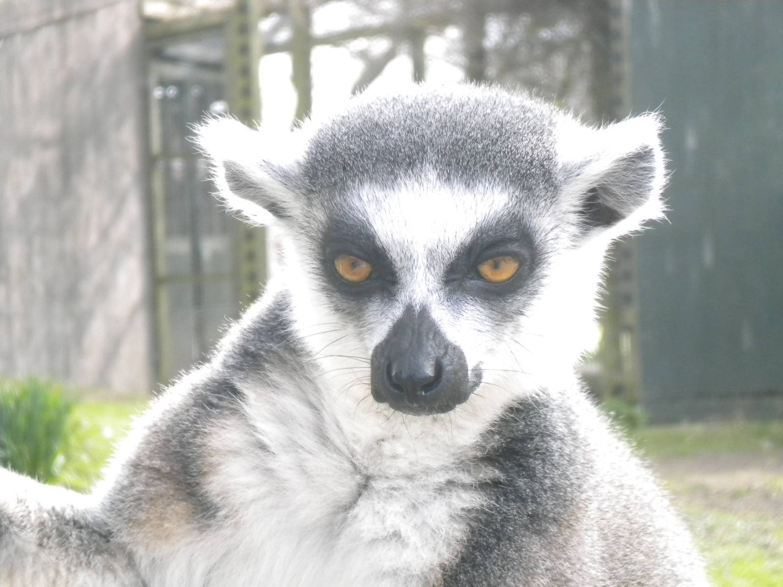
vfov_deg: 14.1
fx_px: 2375
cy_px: 294
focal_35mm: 105
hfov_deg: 18.7
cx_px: 392
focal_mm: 18.9
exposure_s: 1/263
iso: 400
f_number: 5.9
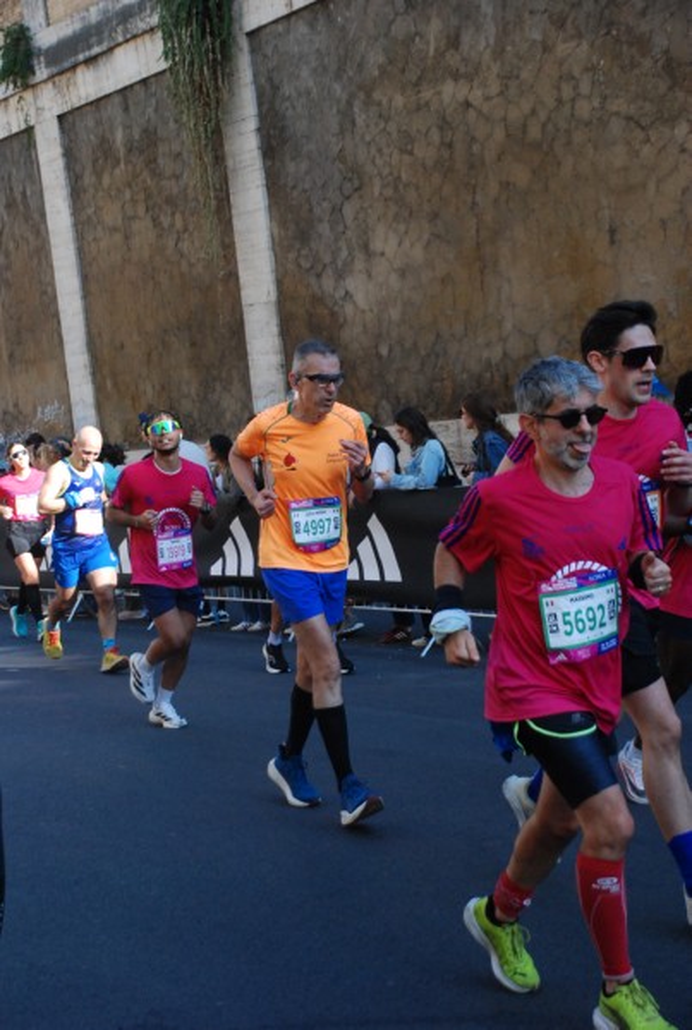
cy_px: 515
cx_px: 346
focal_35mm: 66
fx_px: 1893
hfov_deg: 20.7
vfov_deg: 30.4
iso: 1000
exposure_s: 1/1000
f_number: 4.8
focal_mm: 44
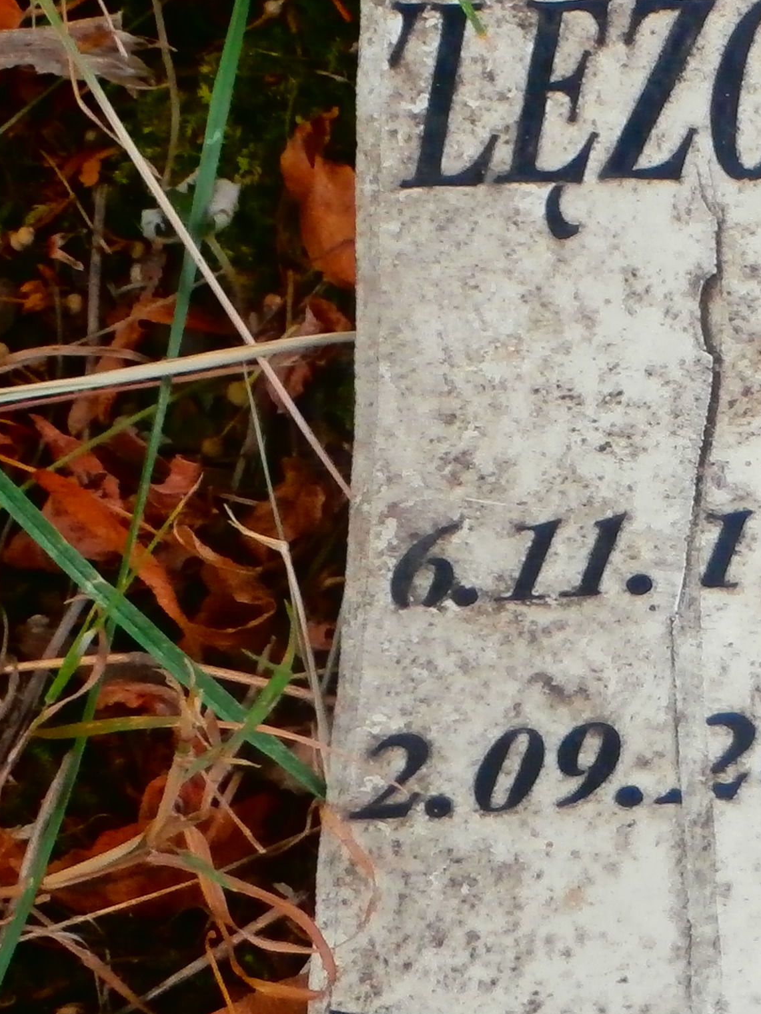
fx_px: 6037
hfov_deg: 7.2
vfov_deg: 9.6
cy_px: 217
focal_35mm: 206
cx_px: 881
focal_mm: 12.1
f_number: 4.7
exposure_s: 1/100
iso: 160
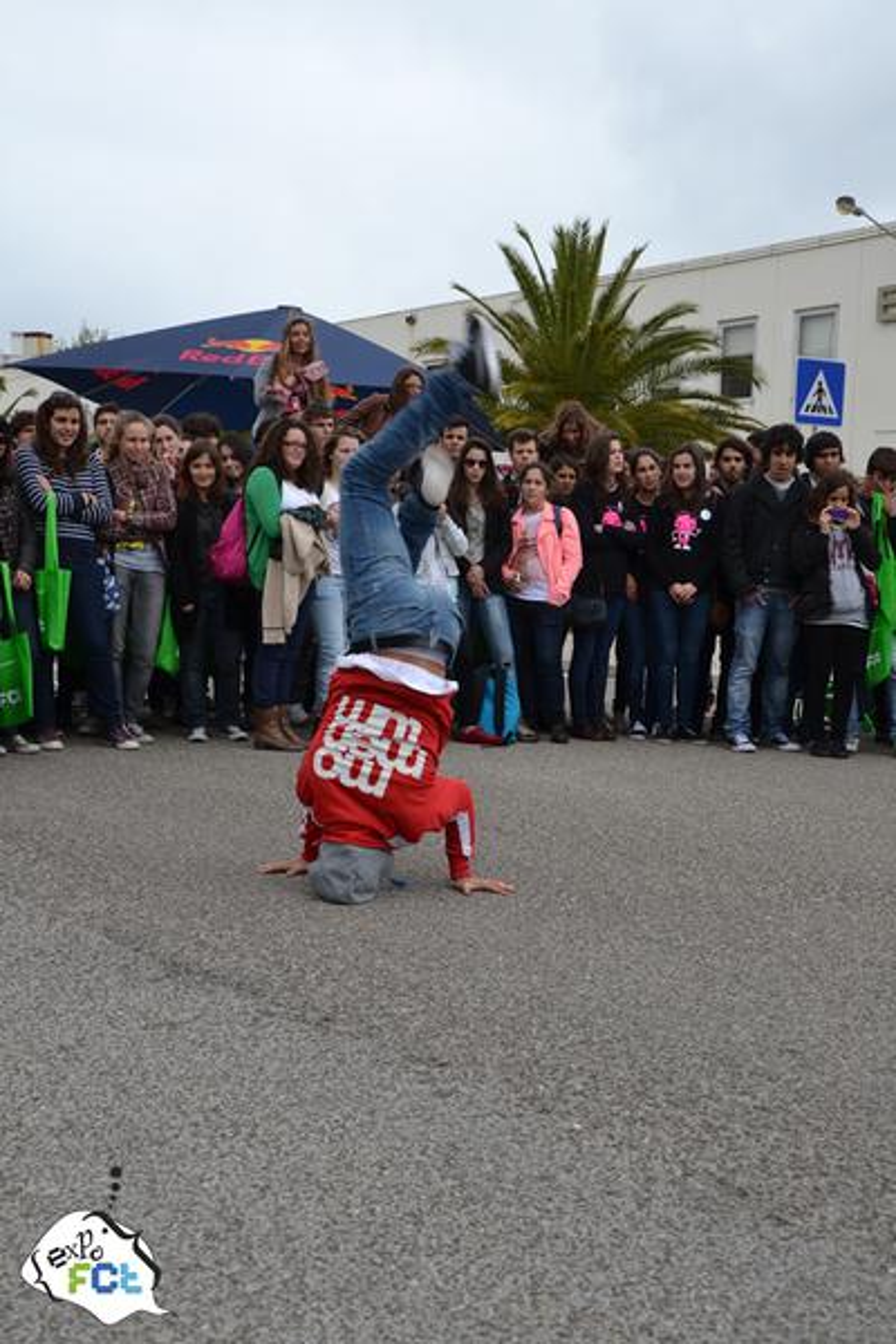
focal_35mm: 45
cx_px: 448
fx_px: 1680
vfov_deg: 43.6
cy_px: 672
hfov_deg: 29.9
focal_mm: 30
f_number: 6.3
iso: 100
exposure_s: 1/160
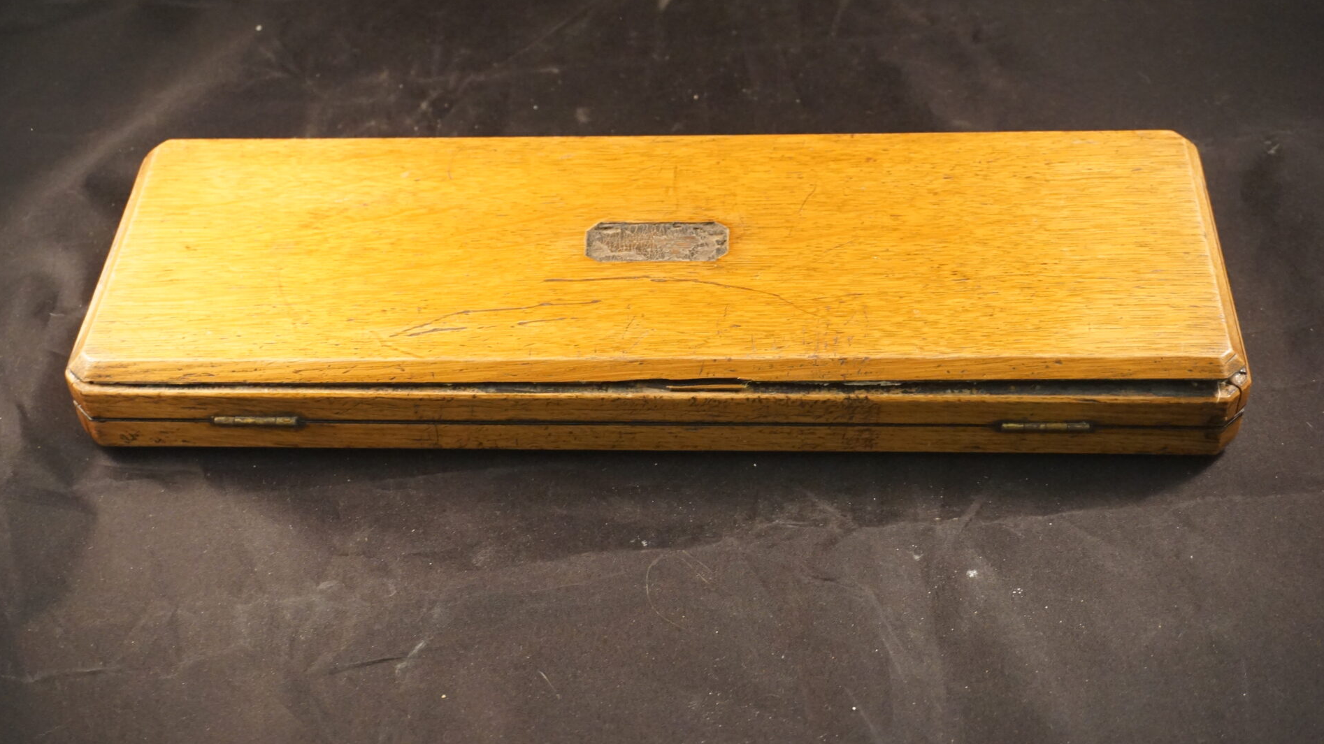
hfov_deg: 39.5
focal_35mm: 53
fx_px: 1844
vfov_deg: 22.8
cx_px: 657
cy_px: 331
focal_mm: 33
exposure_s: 1/60
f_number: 5
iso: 3200
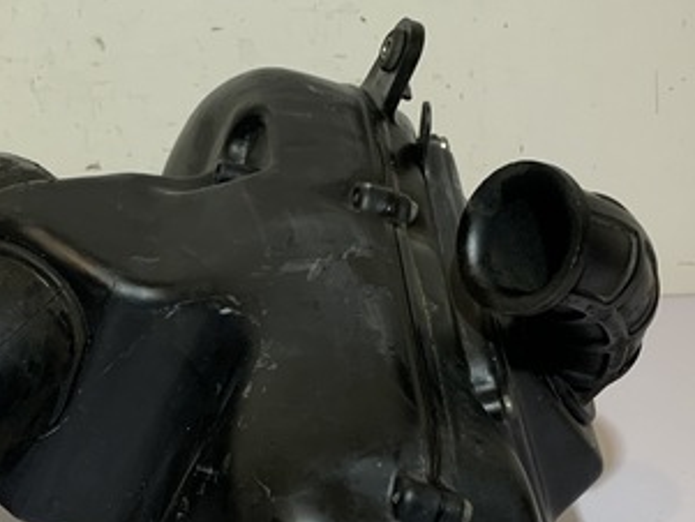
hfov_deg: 28.7
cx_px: 136
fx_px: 1326
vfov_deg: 21.9
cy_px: 431
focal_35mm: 66
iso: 80
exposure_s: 1/100
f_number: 1.8
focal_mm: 4.25
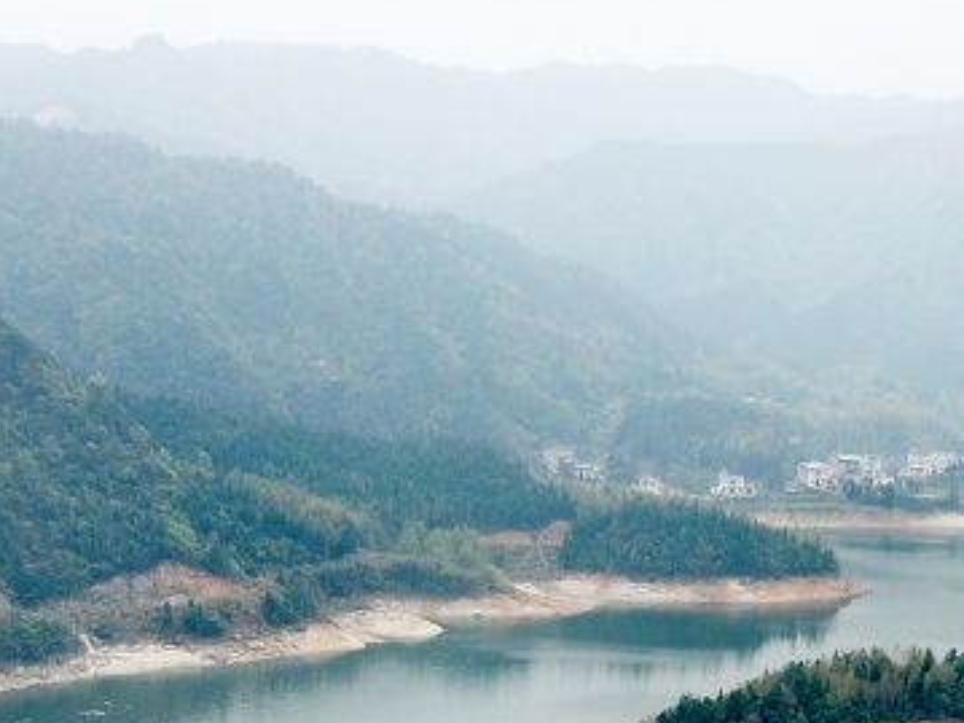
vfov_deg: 16.2
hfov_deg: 22.4
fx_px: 2422
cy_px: 911
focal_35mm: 87
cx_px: 663
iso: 100
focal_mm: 4.73
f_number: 2.2
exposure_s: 1/367
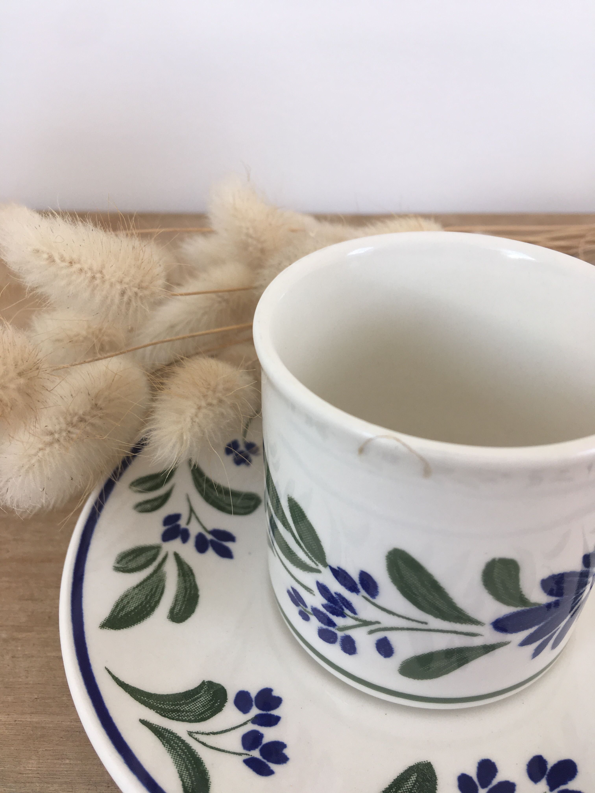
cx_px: 298
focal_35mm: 29
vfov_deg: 61.7
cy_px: 396
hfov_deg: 48.2
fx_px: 665
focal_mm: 4.15
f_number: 2.2
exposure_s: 1/50
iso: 32
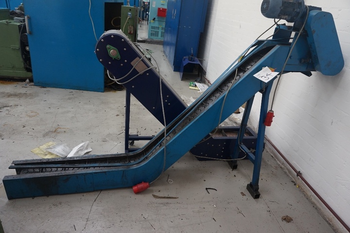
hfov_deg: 73.7
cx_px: 175
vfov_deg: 53.1
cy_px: 116
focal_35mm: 24
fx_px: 233
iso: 640
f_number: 4
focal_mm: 16
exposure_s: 1/160
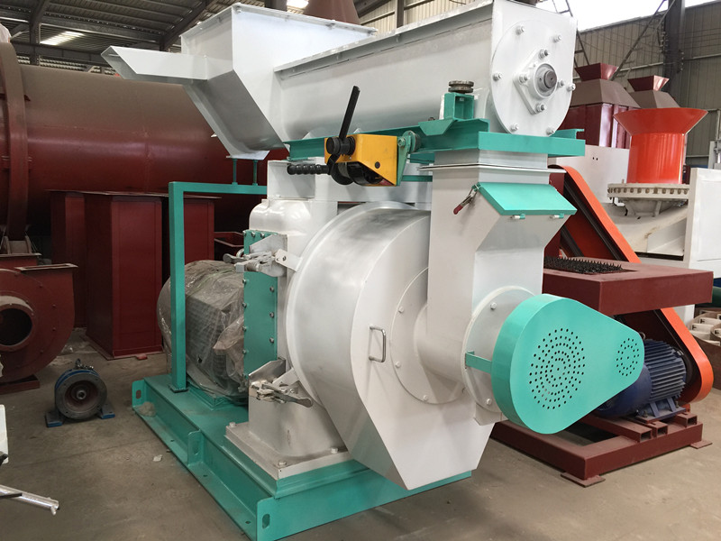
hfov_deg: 61.7
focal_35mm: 29
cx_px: 360
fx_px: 604
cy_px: 270
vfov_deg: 48.2
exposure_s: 1/33
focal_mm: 4.15
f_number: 2.2
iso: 32
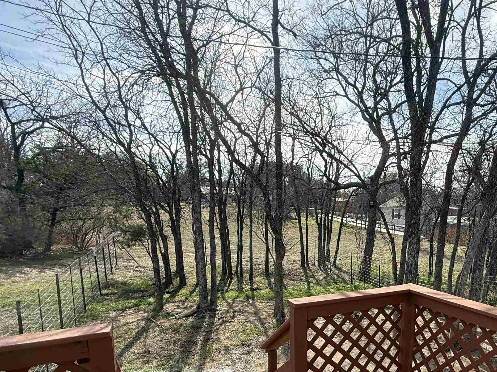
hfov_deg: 69.8
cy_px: 275
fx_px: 330
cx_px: 363
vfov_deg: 56.2
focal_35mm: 23
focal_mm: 2.22
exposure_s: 1/1145
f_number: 2.2
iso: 64
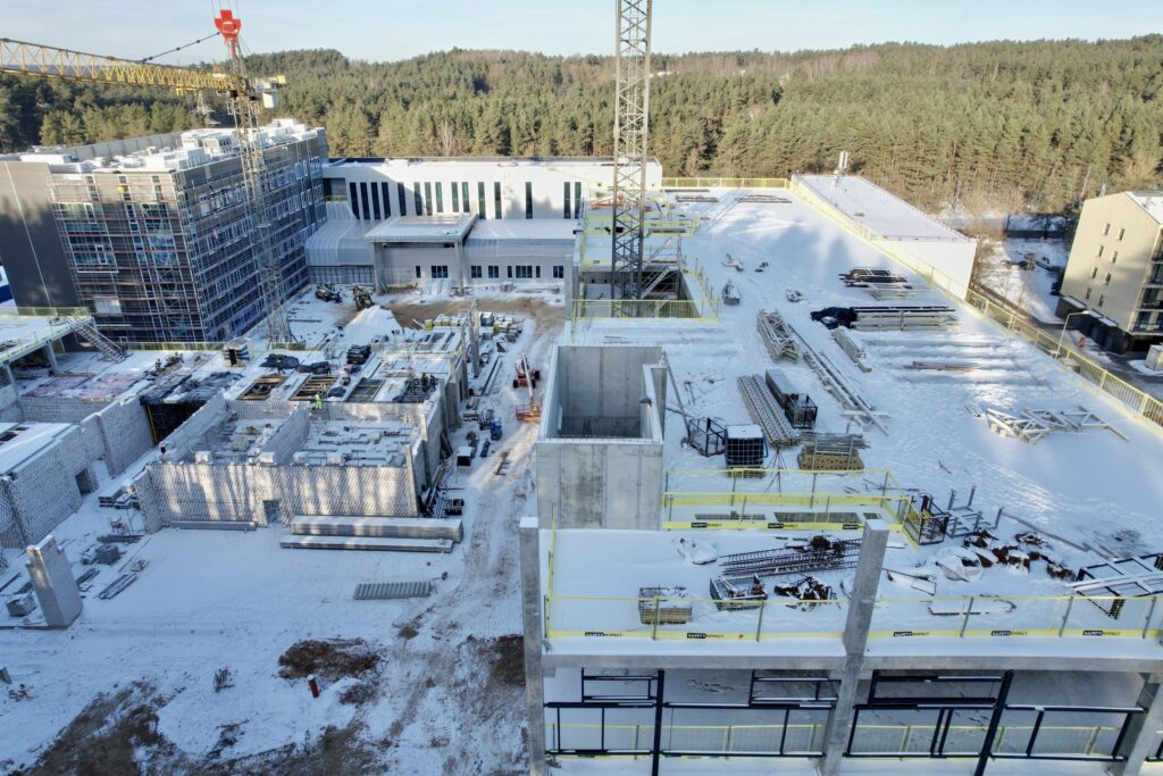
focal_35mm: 22
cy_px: 388
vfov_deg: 57.2
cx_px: 582
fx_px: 711
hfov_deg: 78.6
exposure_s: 1/725
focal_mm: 8.38
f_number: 2.8
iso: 100
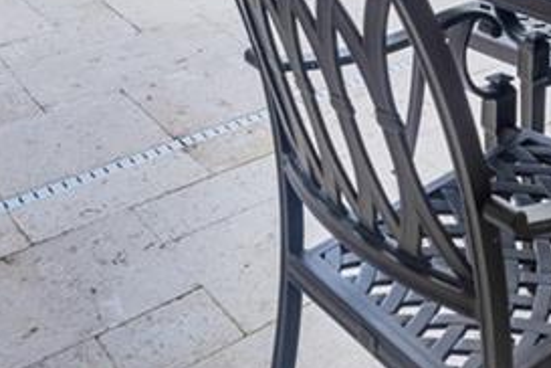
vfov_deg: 17.8
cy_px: -308
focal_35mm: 60
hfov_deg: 30.2
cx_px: 593
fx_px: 918
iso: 200
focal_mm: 16
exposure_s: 1/160
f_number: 9
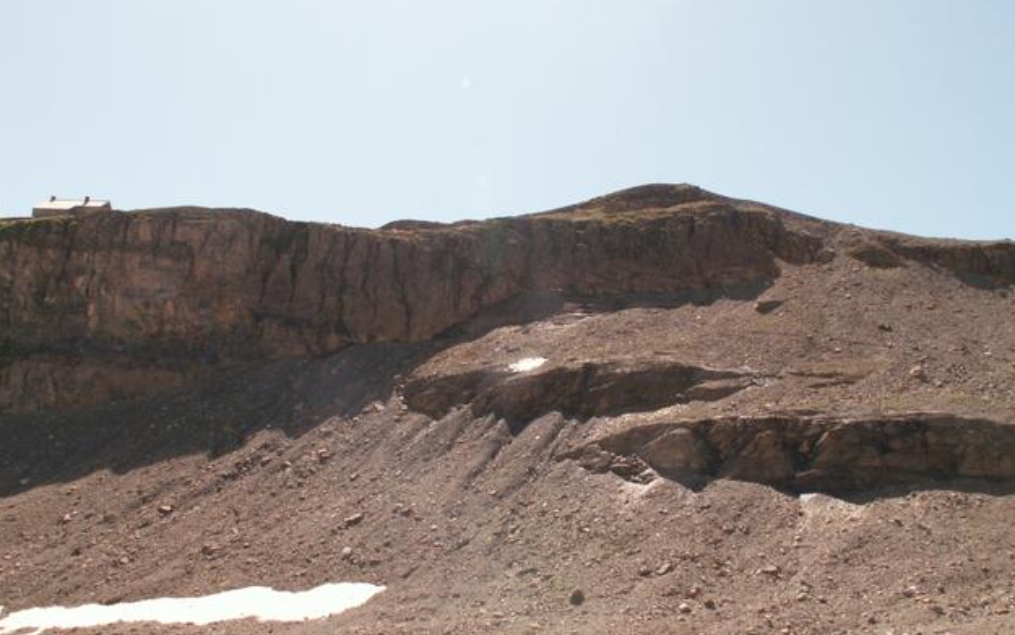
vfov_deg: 33.6
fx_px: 1051
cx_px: 512
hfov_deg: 51.5
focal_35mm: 38
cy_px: 310
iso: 50
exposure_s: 1/160
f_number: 5.6
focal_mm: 5.86
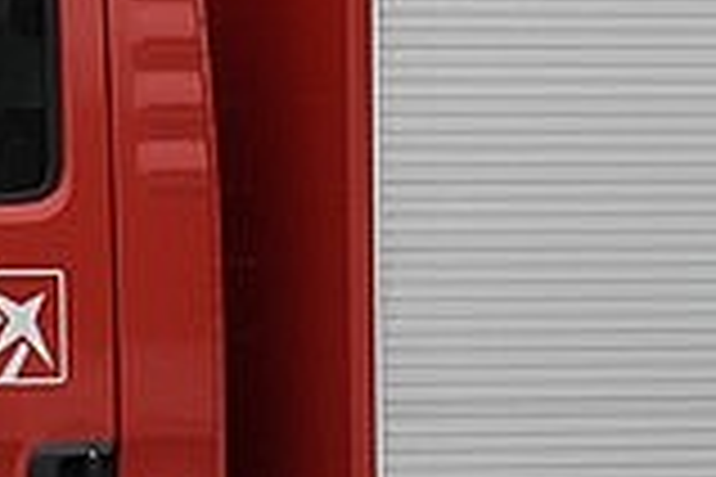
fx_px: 9566
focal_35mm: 481
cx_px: 194
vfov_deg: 2.9
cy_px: 306
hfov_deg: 4.3
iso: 400
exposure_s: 1/200
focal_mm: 85
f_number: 7.1
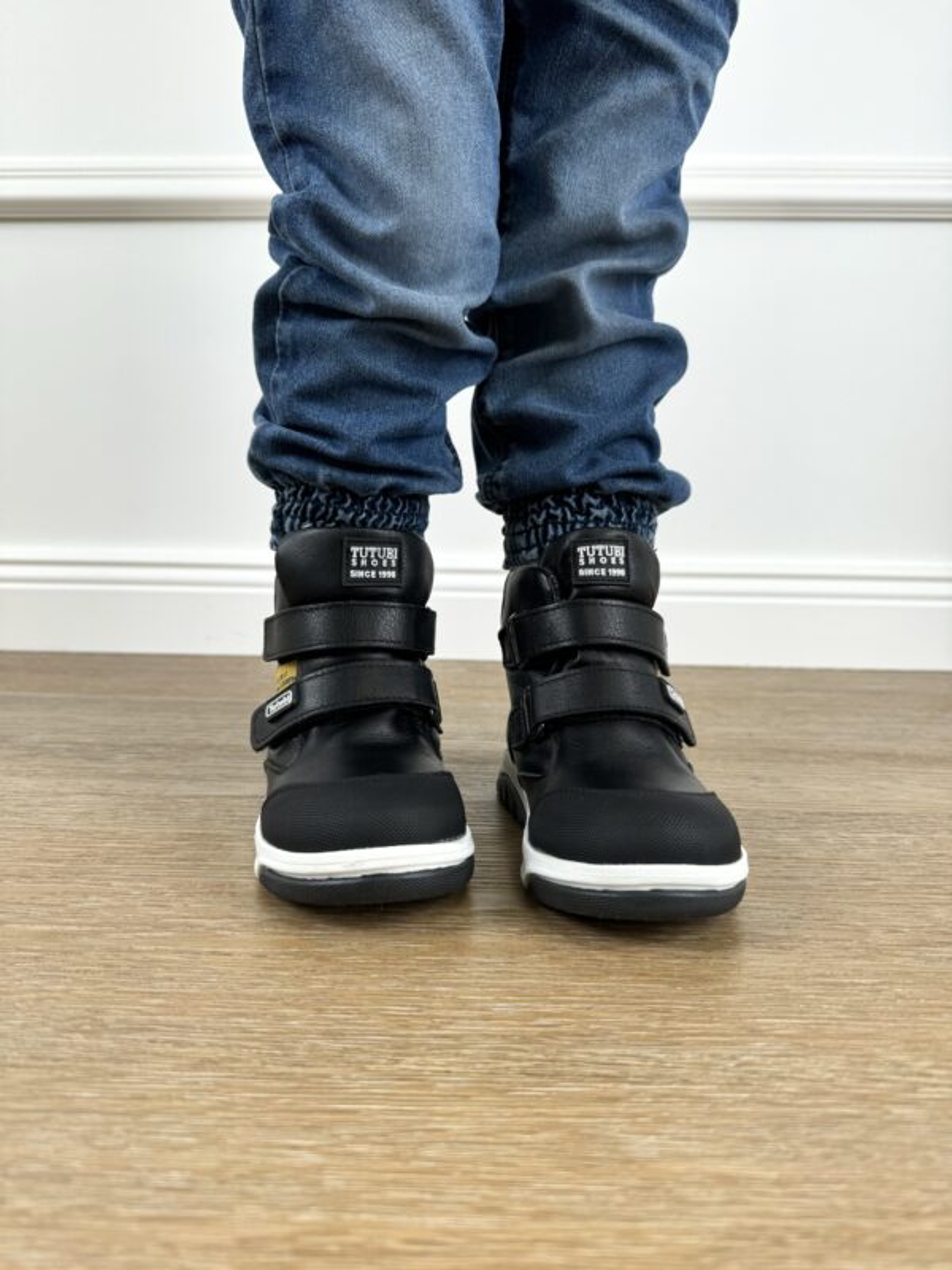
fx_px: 880
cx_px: 476
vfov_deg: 71.6
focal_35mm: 24
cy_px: 635
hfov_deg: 56.8
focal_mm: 6.76
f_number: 1.78
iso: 64
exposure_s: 1/187
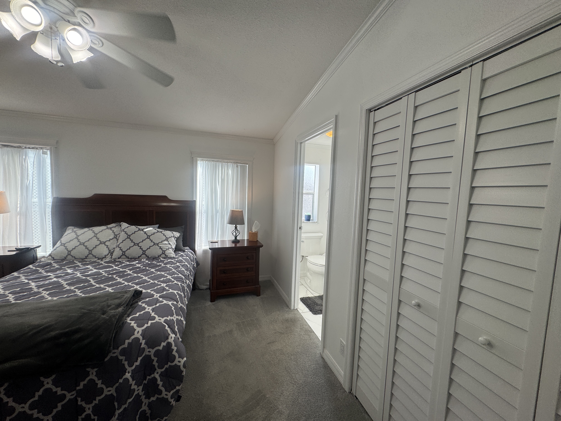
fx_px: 227
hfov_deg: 102.1
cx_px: 280
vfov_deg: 85.7
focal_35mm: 14
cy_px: 210
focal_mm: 2.22
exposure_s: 1/150
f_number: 2.2
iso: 40
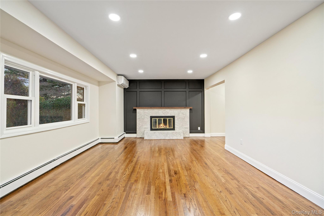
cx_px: 162
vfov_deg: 73.7
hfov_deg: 96.7
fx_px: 144
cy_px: 108
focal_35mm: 16
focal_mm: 16
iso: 1000
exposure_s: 1/10
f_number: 5.6
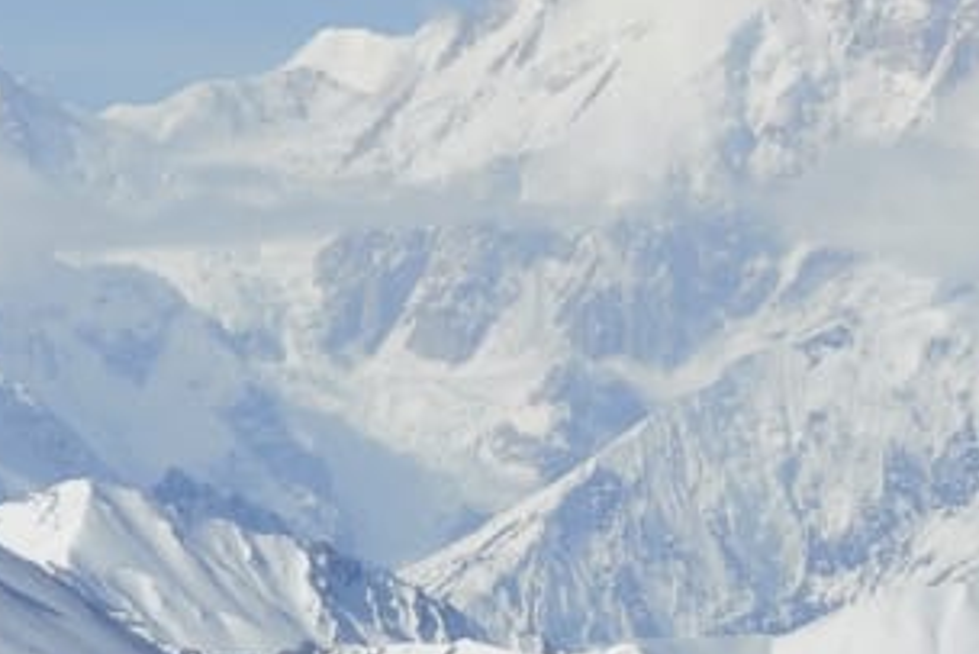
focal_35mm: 625
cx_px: 1343
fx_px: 17004
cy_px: 1335
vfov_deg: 2.2
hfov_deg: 3.3
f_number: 6.3
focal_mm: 36.84
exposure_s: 1/800
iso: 125
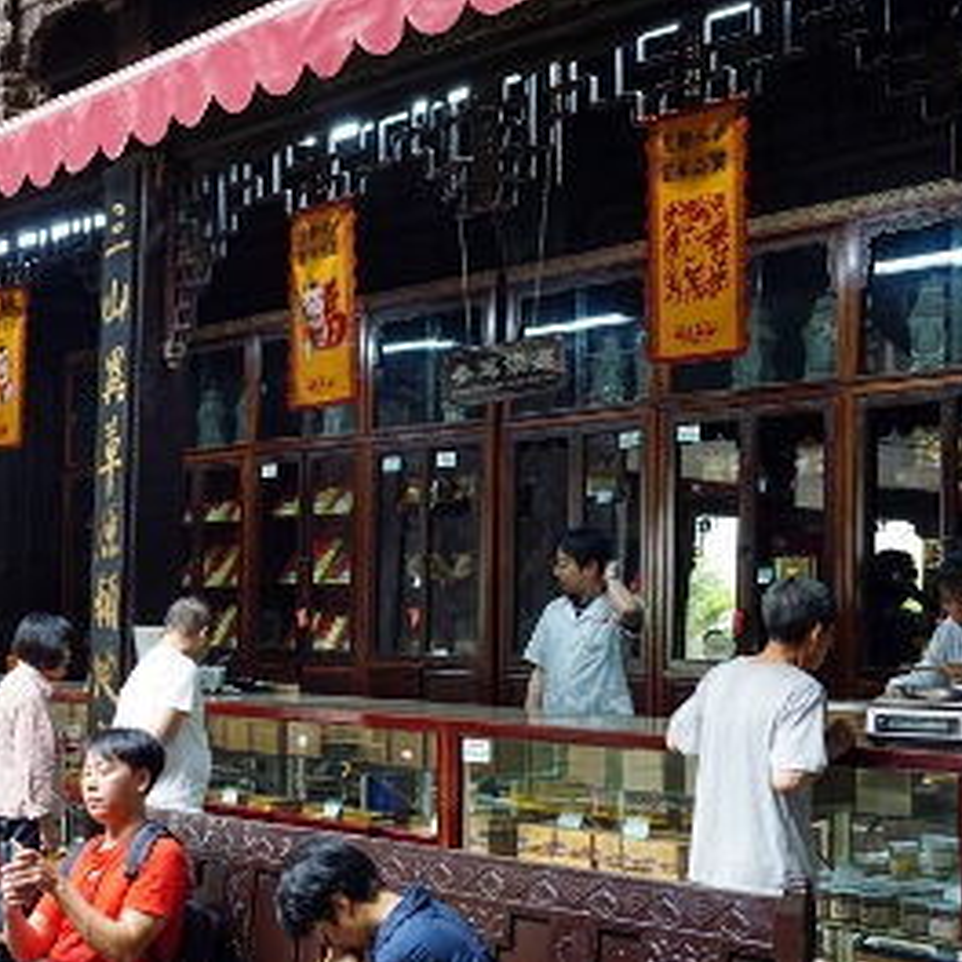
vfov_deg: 29.6
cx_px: 313
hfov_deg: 29.3
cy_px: 483
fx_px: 1824
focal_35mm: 58
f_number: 4.5
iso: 1250
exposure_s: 1/60
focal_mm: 30
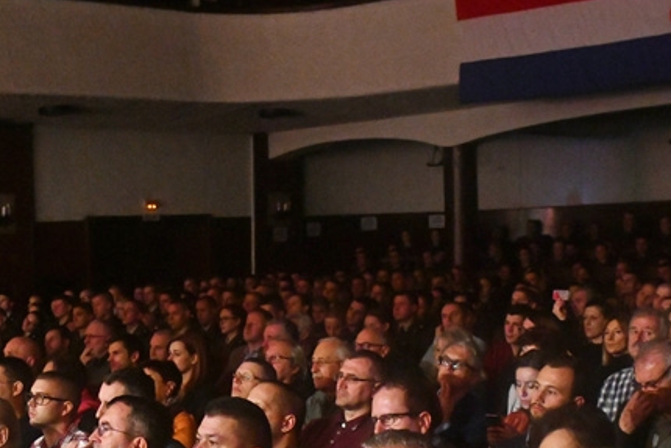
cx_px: 287
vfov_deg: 19.3
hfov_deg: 30.0
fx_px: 1249
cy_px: 523
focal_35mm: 67
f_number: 5
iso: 5000
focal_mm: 24
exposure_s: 1/40
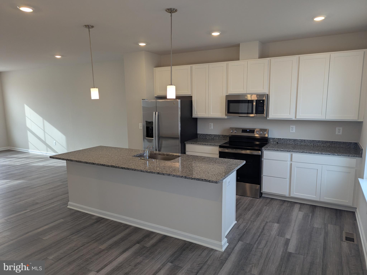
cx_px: 184
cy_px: 138
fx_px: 254
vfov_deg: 56.8
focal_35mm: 24
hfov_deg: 71.6
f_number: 1.85
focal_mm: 6.81
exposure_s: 1/120
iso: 51
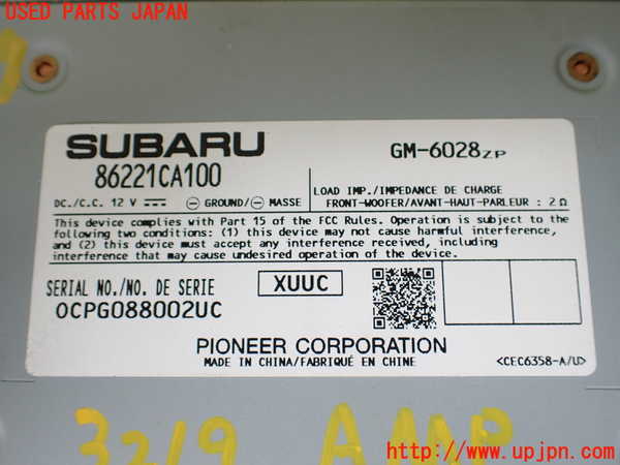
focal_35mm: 30
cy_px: 232
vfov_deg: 46.8
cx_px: 310
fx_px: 537
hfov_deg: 60.0
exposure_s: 1/125
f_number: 2.3
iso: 160
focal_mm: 5.4
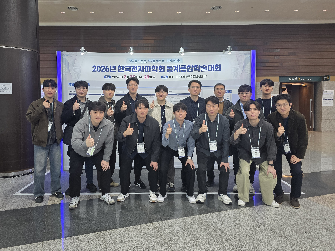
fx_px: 223
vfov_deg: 58.9
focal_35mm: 23
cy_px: 126
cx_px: 168
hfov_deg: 73.9
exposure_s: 1/120
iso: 160
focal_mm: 6.3
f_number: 1.7
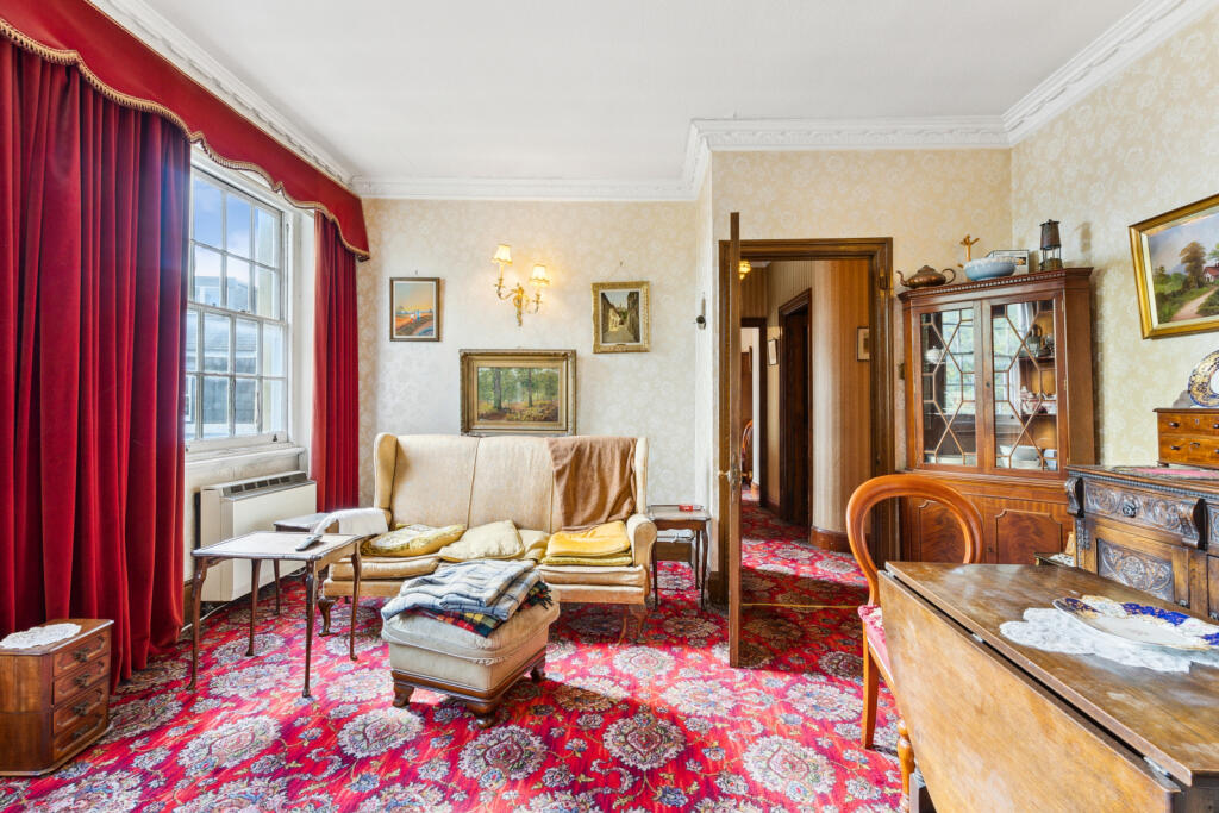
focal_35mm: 16
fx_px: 542
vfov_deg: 73.8
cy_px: 406
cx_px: 610
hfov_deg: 96.7
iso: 1600
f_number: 11
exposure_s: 1/30
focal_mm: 16
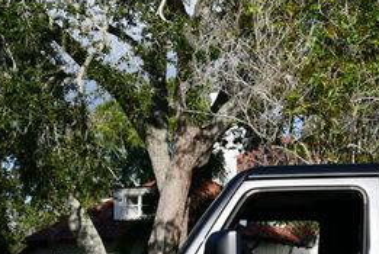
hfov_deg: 14.4
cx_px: 258
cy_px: 290
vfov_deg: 9.6
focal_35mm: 142
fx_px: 1497
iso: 100
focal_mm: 29
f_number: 9
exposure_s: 1/320
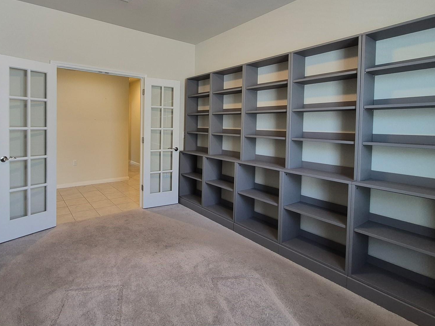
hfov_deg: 87.0
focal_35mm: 18
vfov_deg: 71.1
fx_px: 226
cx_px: 180
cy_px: 136
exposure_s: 1/60
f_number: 2.2
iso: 320
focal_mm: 1.74
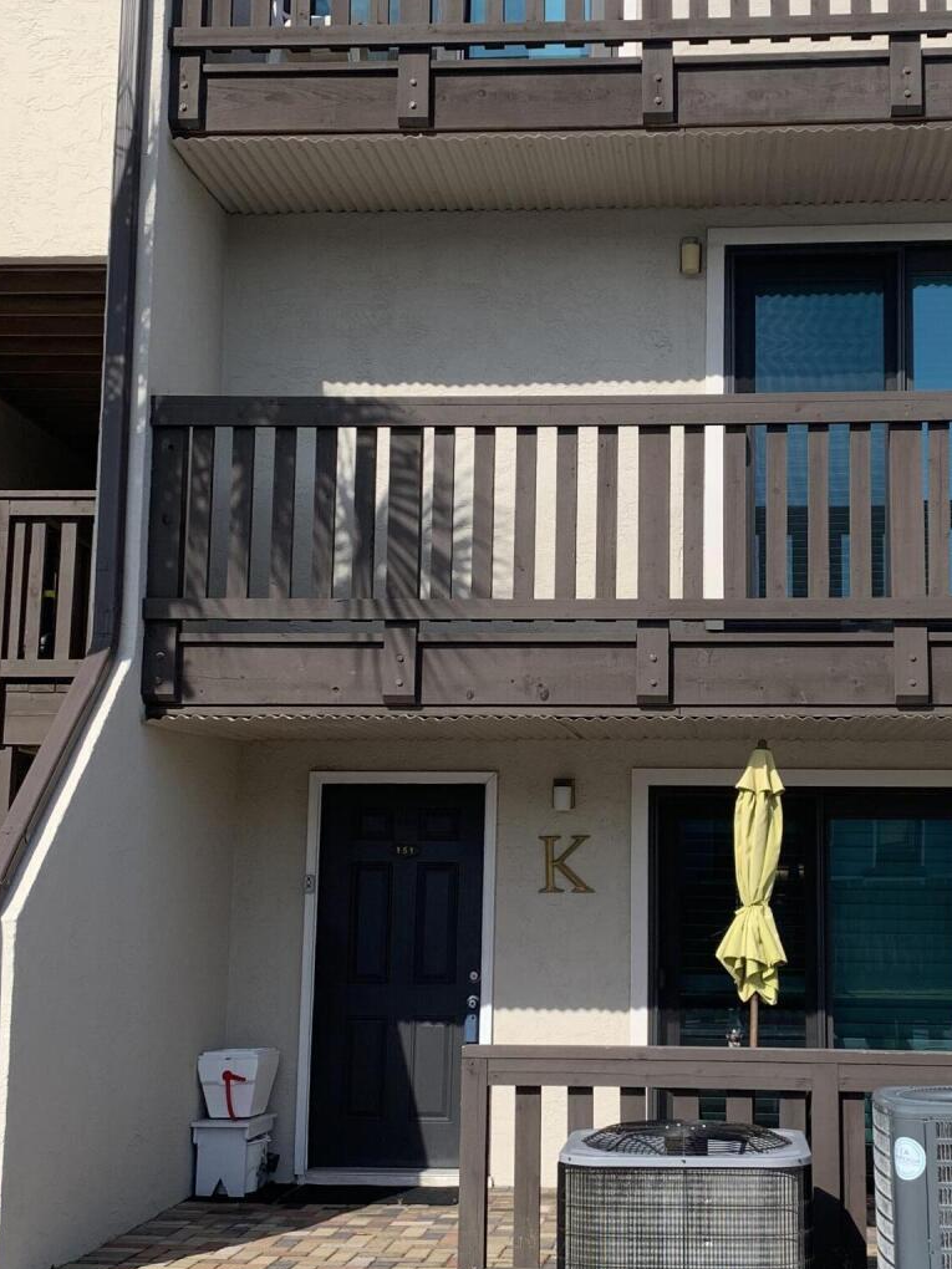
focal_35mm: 51
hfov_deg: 28.4
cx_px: 604
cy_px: 637
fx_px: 1870
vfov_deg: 37.5
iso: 25
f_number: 1.8
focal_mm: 4.25
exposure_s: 1/2364
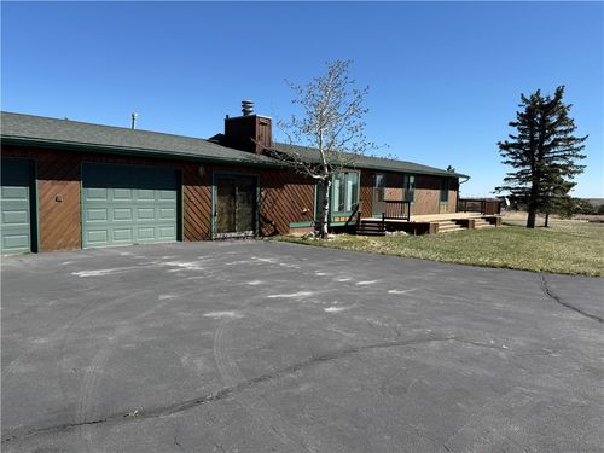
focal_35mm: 24
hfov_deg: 71.6
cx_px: 302
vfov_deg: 56.8
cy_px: 226
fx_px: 419
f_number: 1.78
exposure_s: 1/3759
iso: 80
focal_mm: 6.76
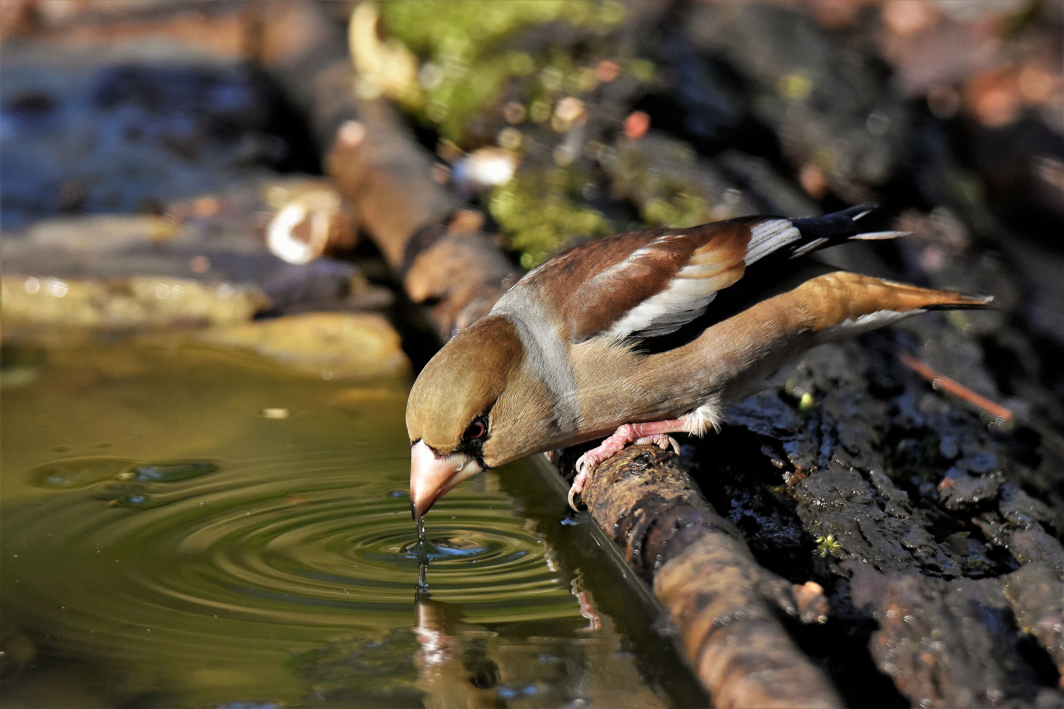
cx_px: 532
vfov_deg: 2.0
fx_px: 19948
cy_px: 354
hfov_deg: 3.1
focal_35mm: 675
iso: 1800
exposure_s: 1/1600
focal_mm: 450
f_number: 6
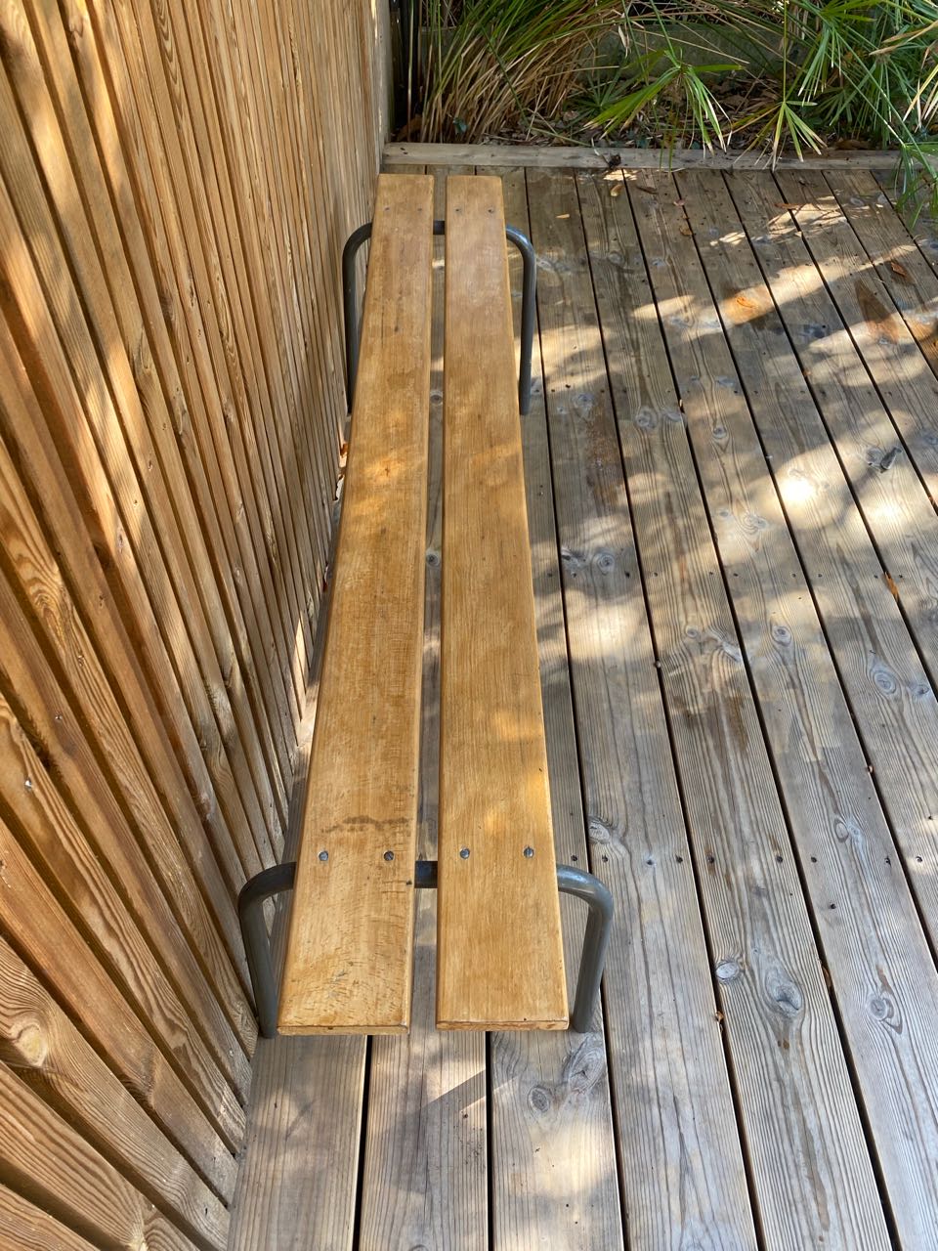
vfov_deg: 67.3
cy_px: 626
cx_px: 469
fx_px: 939
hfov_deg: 53.1
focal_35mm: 26
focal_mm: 4.25
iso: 64
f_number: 1.8
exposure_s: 1/122
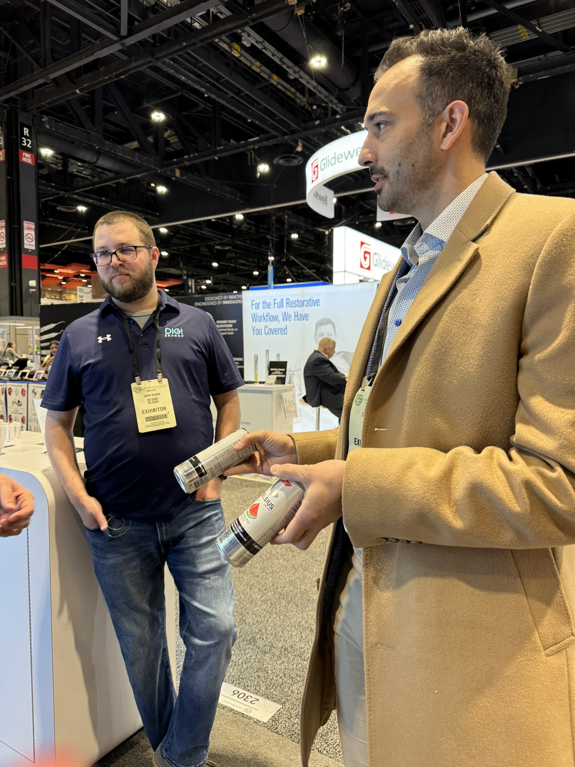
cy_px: 384
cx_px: 288
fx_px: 532
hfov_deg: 56.8
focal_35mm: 24
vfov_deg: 71.6
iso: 200
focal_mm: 6.76
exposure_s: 1/83
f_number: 1.78
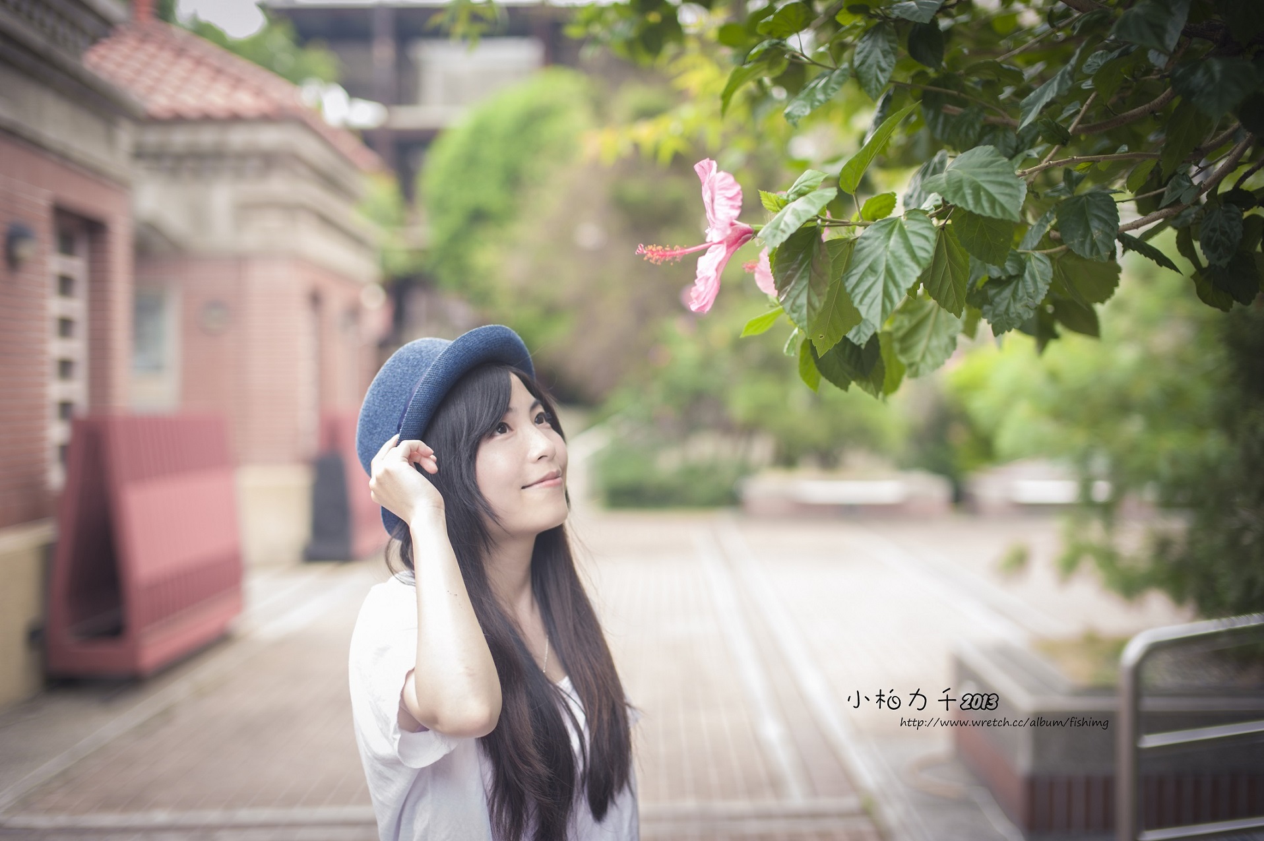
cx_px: 632
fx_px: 1754
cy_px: 420
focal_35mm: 50
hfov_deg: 39.6
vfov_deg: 27.0
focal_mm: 50
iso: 100
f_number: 2
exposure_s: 1/250
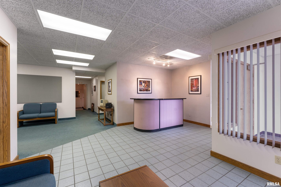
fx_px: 119
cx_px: 140
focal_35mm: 15
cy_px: 94
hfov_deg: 99.6
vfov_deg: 76.6
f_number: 8
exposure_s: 1/2
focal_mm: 15.2
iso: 100
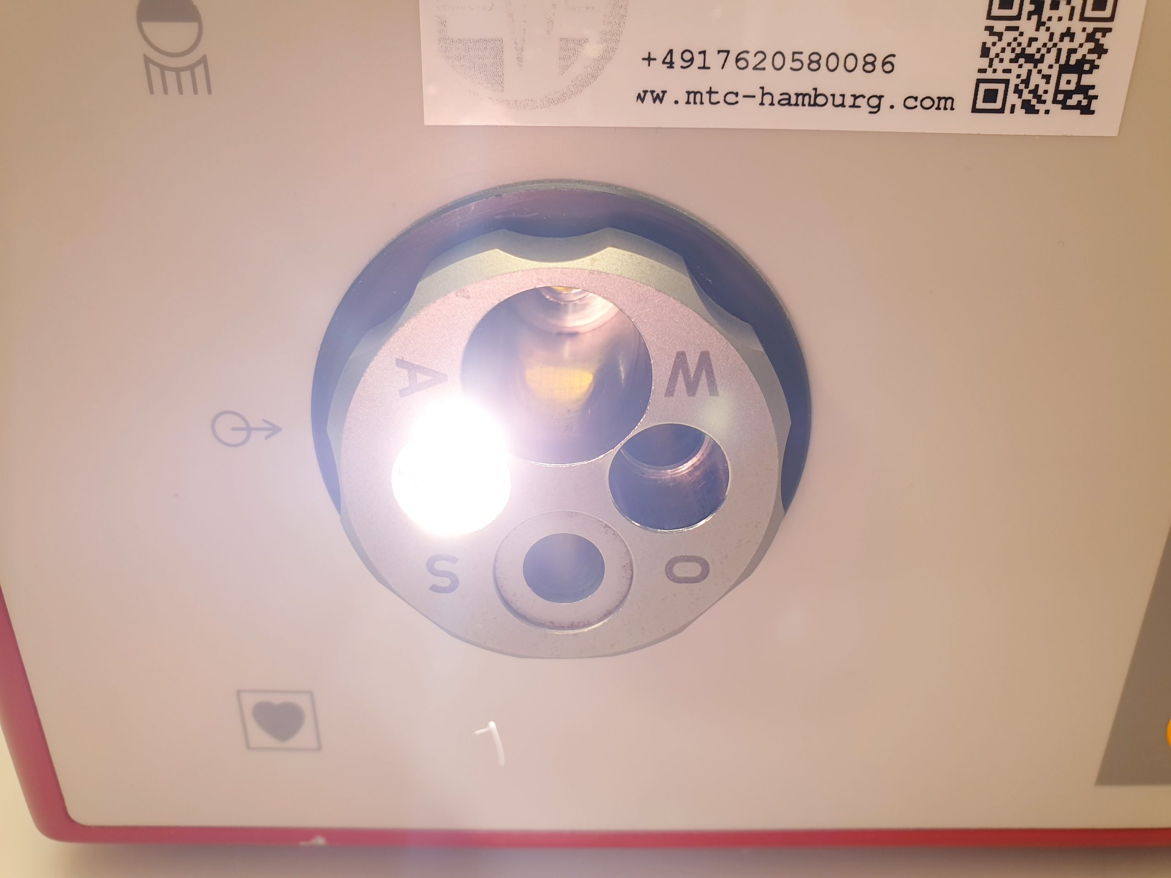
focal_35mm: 26
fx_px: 880
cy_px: 439
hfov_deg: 67.3
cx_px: 586
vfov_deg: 53.1
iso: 50
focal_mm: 4.3
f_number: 2.4
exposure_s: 1/50
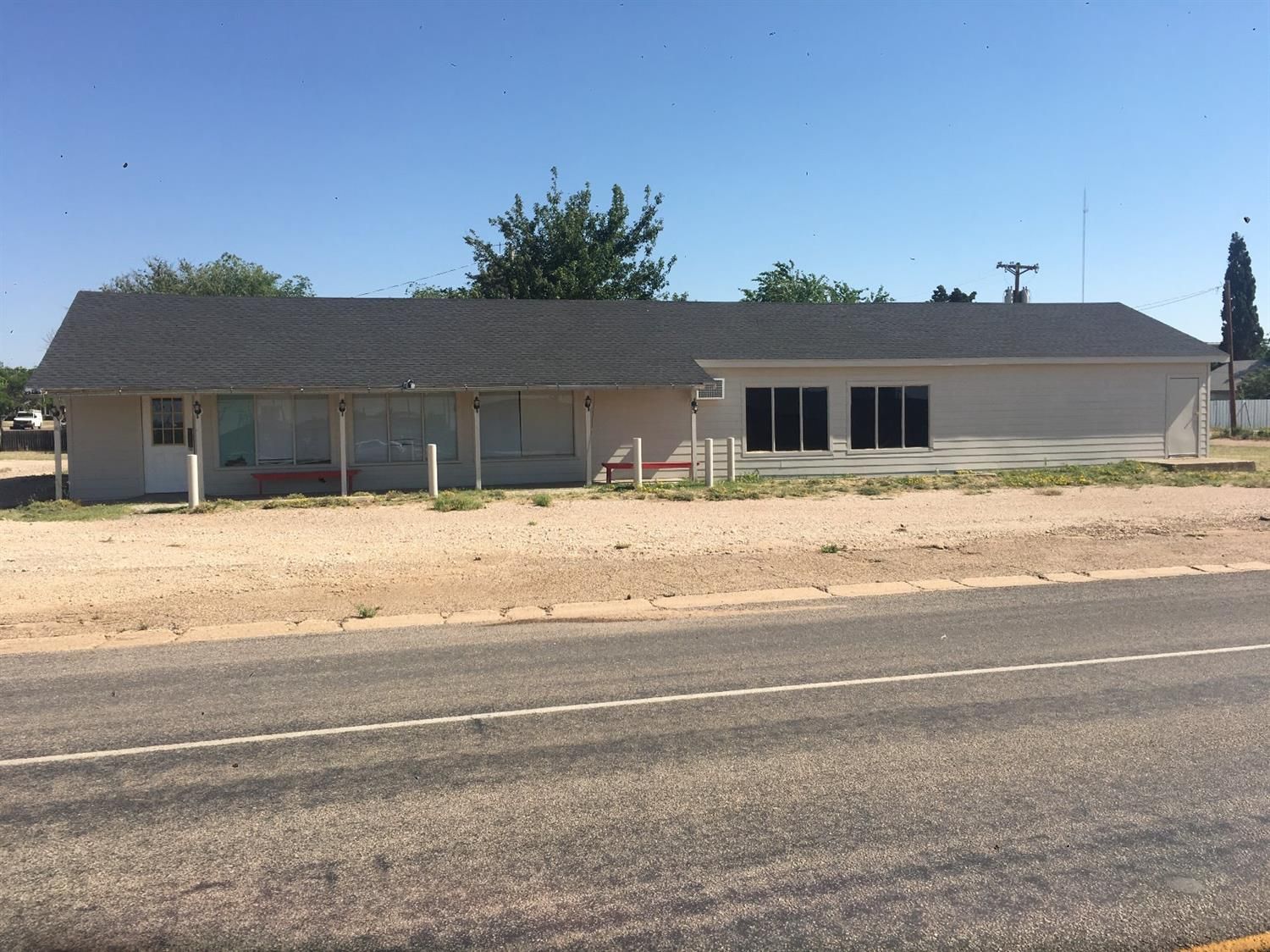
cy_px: 476
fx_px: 1064
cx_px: 635
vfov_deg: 48.2
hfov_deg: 61.7
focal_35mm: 29
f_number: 2.2
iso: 25
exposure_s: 1/1748
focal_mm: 4.15
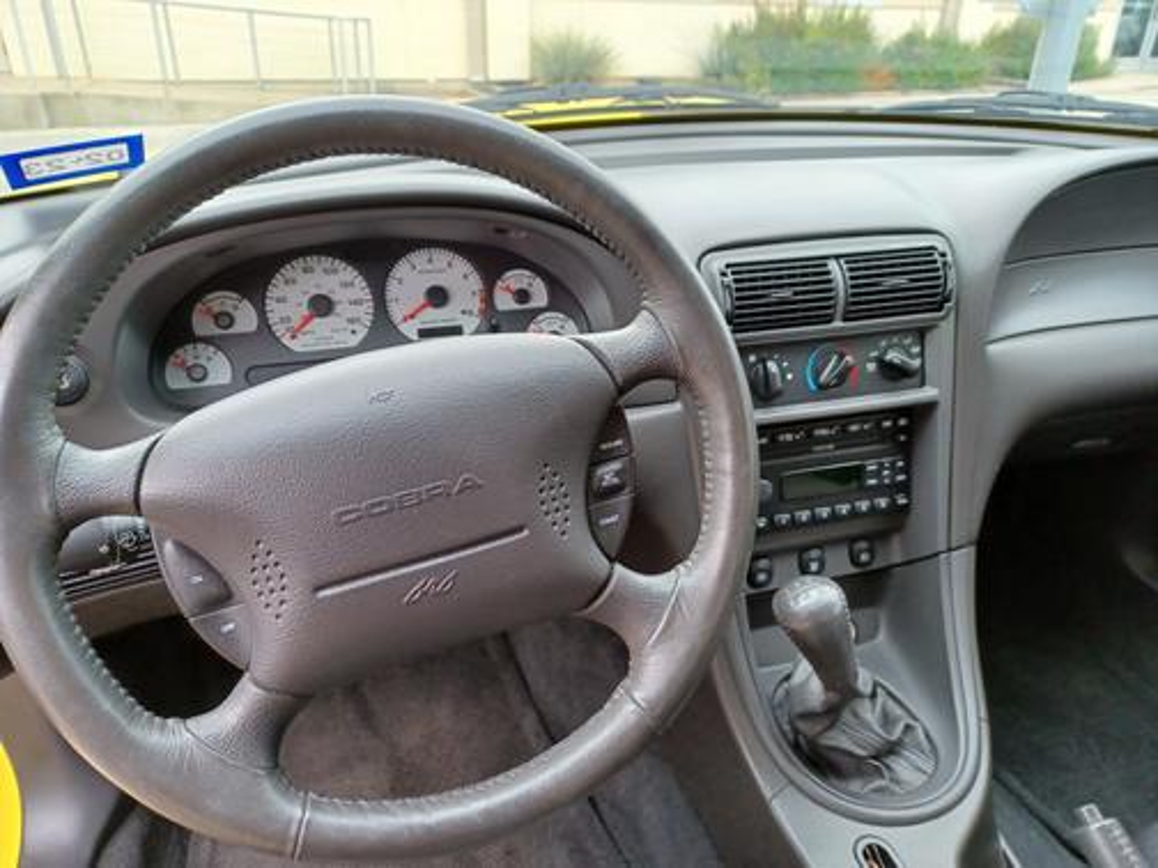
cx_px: 579
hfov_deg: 69.4
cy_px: 434
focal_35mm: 25
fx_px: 836
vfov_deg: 54.9
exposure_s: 1/50
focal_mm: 4.6
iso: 160
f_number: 1.8
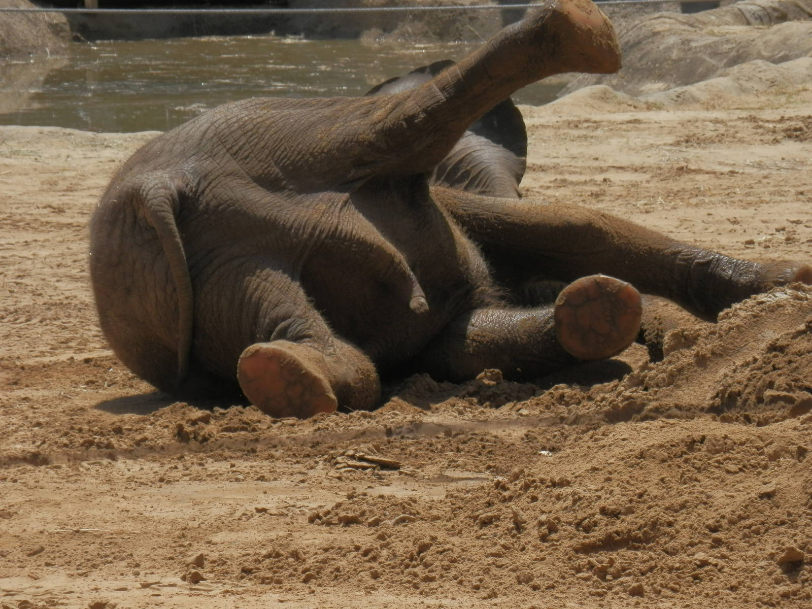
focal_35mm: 332
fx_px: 7788
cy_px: 304
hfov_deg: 6.0
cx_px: 406
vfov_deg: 4.5
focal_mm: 59.3
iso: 80
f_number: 6.7
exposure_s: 1/320
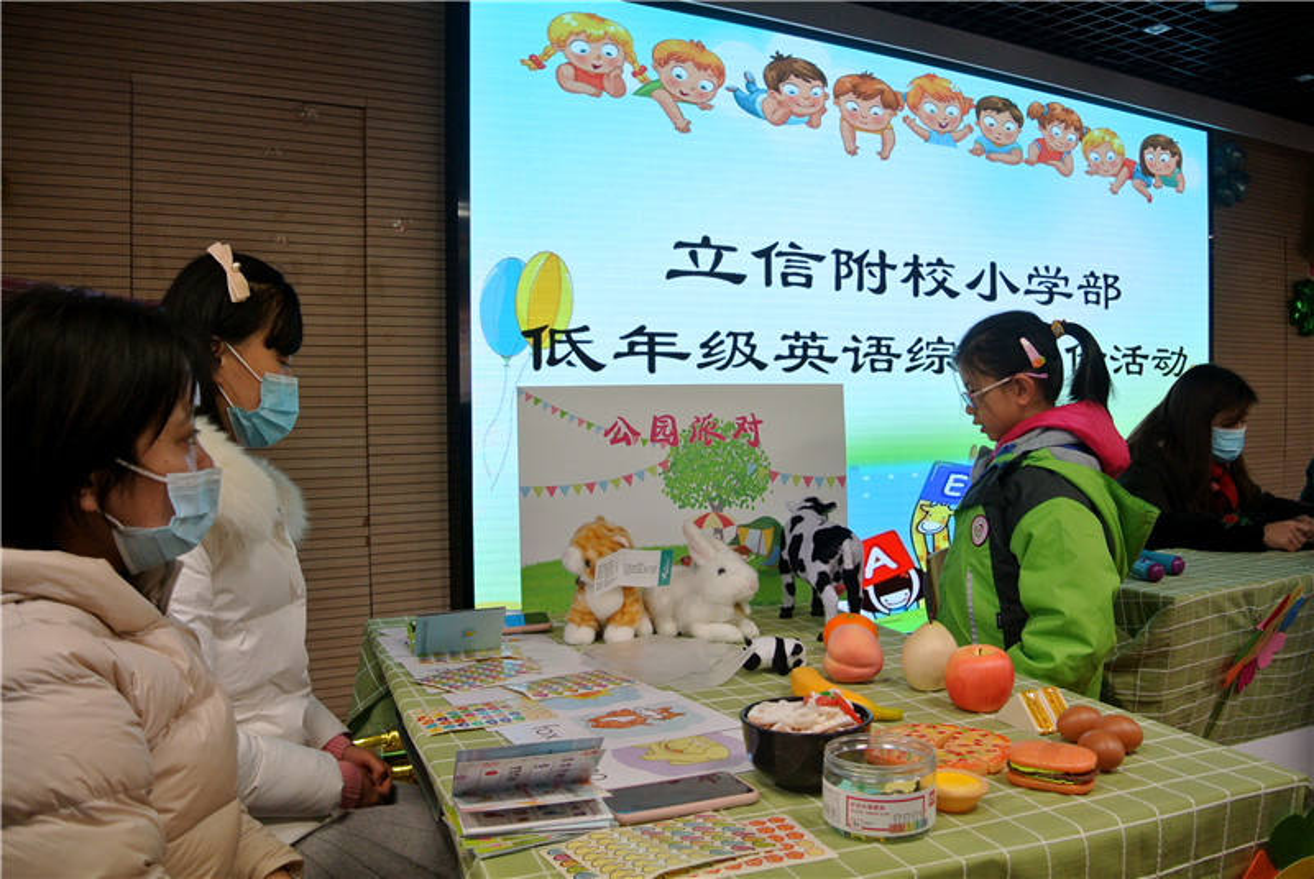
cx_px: 657
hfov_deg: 63.6
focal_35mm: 29
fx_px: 1059
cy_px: 440
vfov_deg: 45.0
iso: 400
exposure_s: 1/250
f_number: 3.5
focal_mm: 11
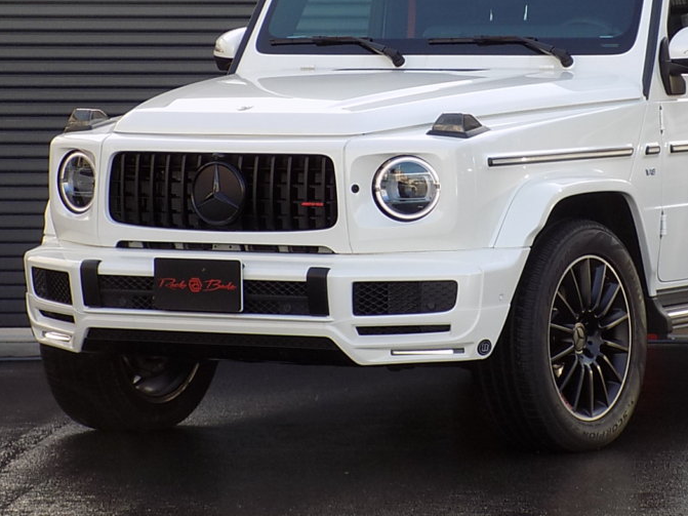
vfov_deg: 8.2
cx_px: 490
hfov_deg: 11.0
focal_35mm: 180
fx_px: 3577
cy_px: 147
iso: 80
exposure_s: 1/80
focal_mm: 20.9
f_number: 4.8
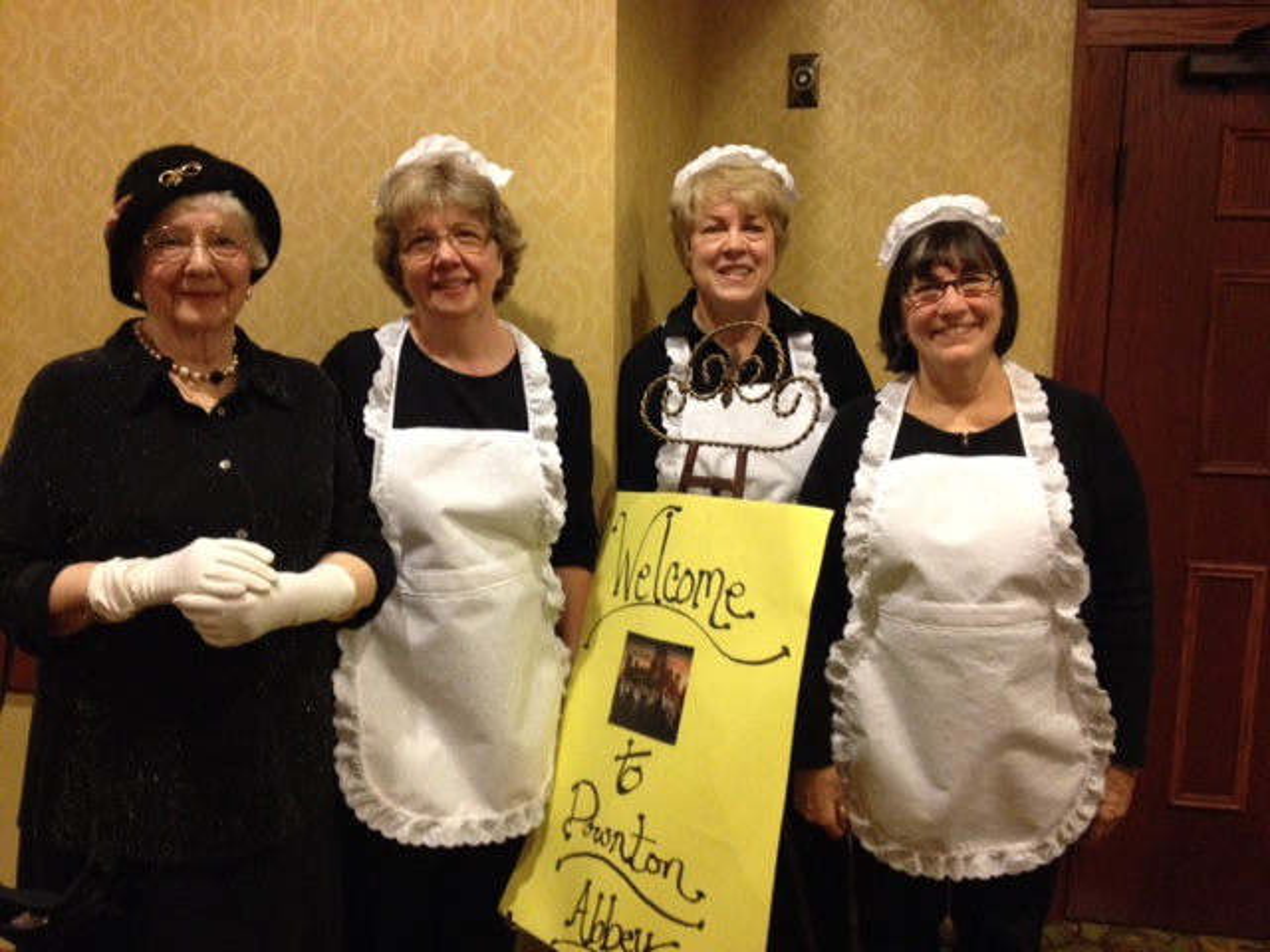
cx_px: 635
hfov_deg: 52.6
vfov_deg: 40.7
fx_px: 1284
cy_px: 476
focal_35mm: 35
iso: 320
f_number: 2.4
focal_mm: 4.28
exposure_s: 1/20
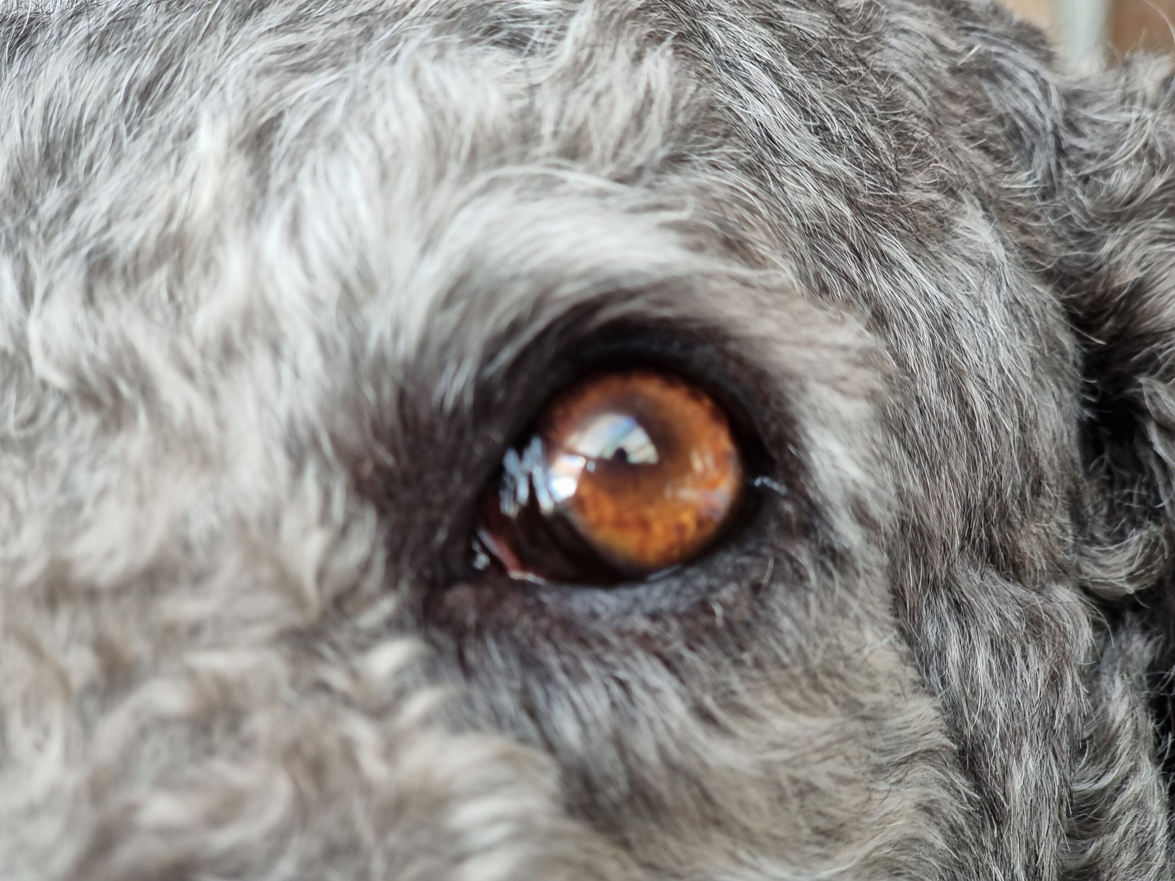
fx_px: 2444
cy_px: 440
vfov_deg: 20.4
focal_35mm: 72
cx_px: 588
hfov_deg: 27.0
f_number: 2.4
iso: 64
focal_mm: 9
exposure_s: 1/50
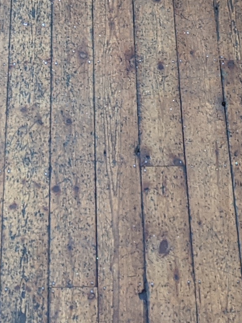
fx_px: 1324
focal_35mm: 142
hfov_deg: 10.4
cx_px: 114
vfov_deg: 12.8
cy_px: -238
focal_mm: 4.44
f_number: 1.8
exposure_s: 1/25
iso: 56
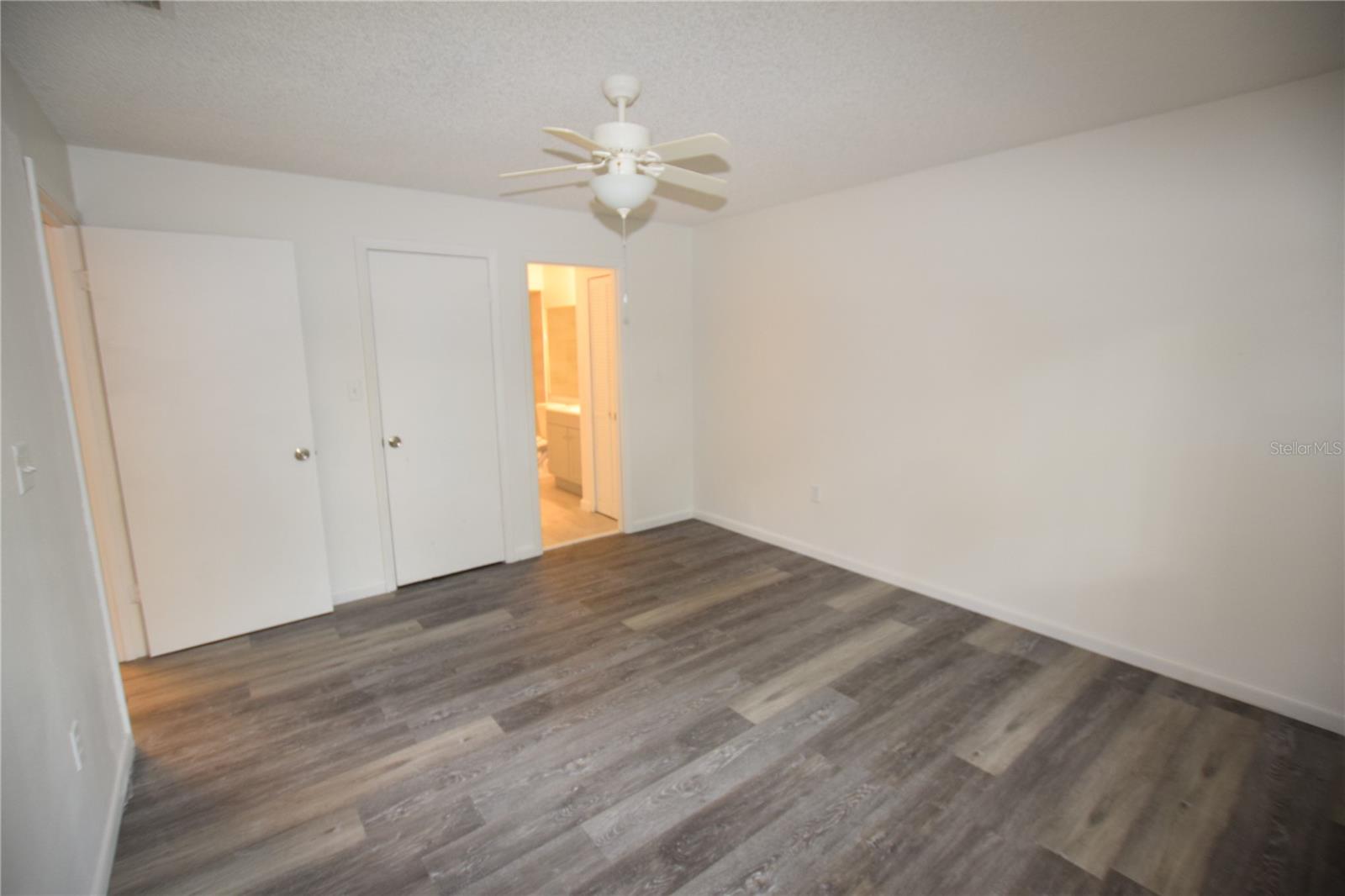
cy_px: 448
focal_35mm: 15
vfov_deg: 77.3
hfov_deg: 100.4
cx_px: 672
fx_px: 560
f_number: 4
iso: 800
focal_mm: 10
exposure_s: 1/60
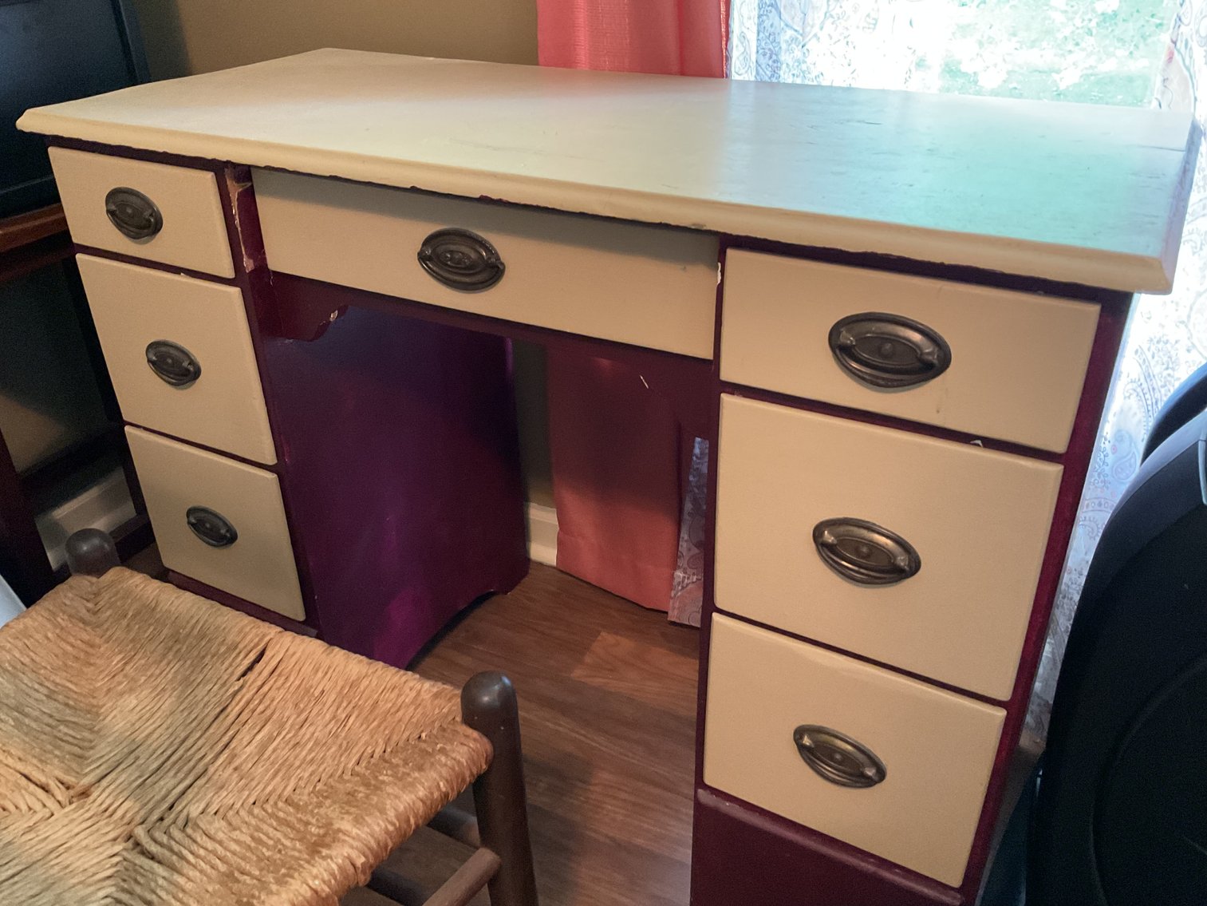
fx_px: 1011
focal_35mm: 29
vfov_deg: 48.2
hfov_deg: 61.7
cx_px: 604
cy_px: 453
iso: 400
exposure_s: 1/30
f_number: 1.8
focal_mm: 3
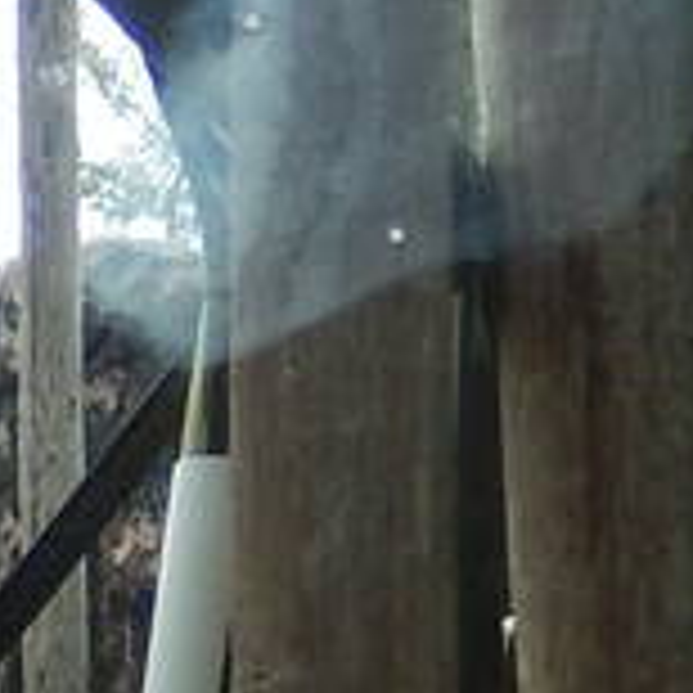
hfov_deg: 6.5
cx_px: -909
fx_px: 5821
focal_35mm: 257
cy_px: 1706
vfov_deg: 6.5
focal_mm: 5.1
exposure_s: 1/320
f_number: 3.6
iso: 125
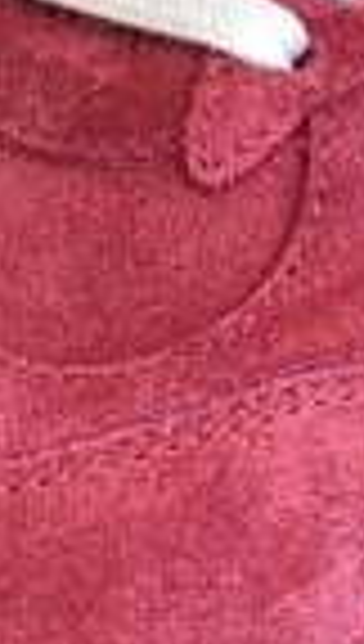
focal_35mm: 316
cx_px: 620
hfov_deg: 3.8
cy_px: -847
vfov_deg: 6.5
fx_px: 5394
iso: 40
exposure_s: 1/122
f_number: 2
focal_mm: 6
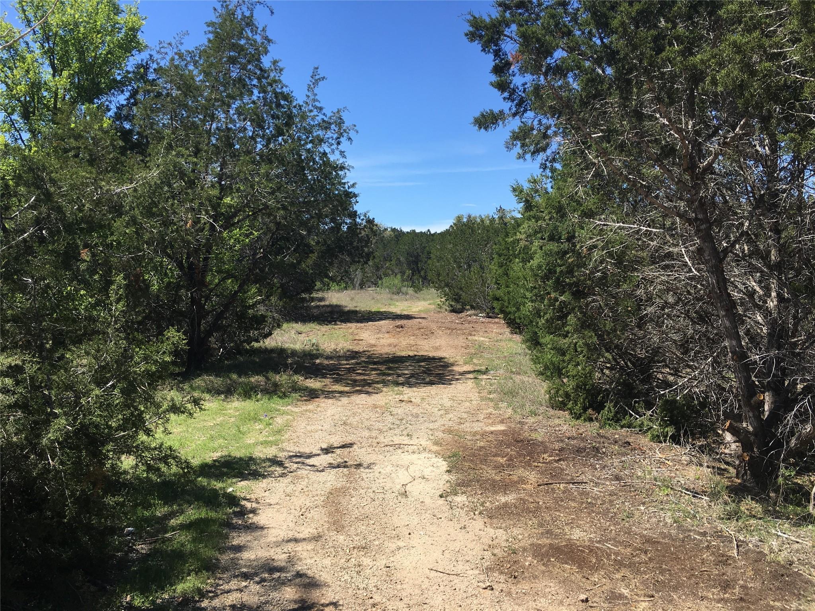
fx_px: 683
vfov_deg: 48.2
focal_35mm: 29
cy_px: 306
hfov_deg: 61.7
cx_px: 408
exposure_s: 1/1148
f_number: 2.2
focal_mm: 4.15
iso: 25
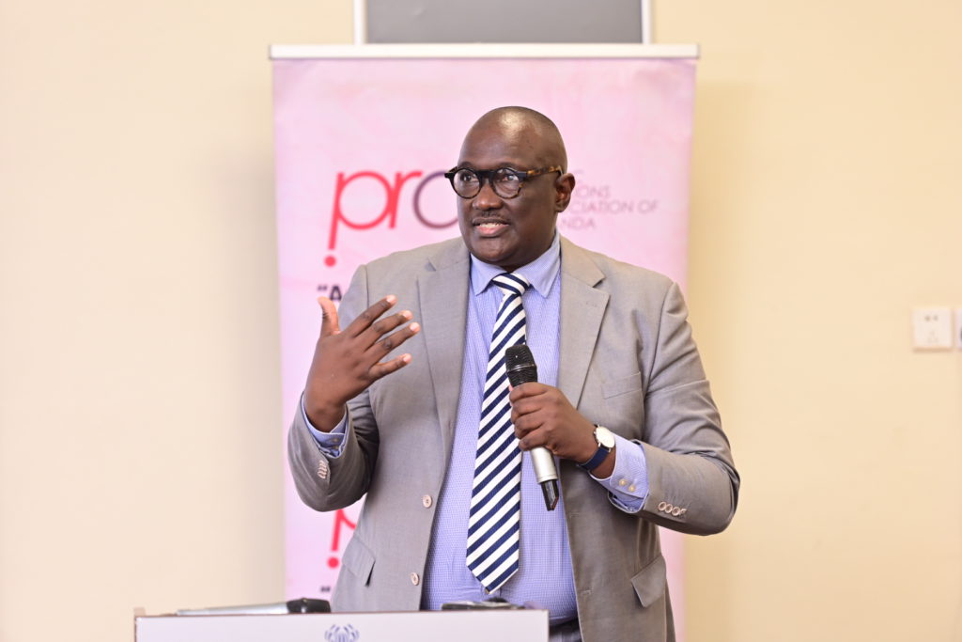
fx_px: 4409
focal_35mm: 165
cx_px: 481
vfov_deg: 8.3
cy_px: 321
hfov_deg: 12.5
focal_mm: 165
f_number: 2.8
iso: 1600
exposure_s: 1/160
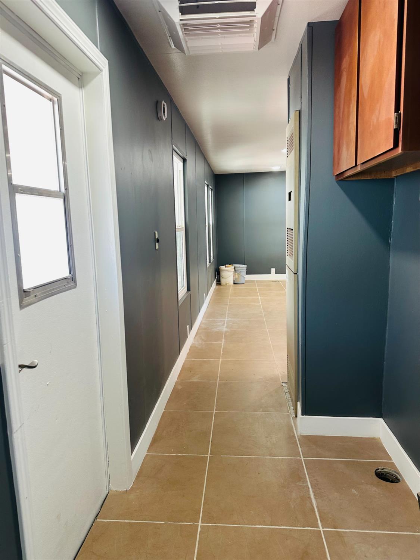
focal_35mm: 24
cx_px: 210
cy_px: 280
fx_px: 388
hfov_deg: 56.8
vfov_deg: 71.6
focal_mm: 6.86
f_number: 1.78
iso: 160
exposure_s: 1/60
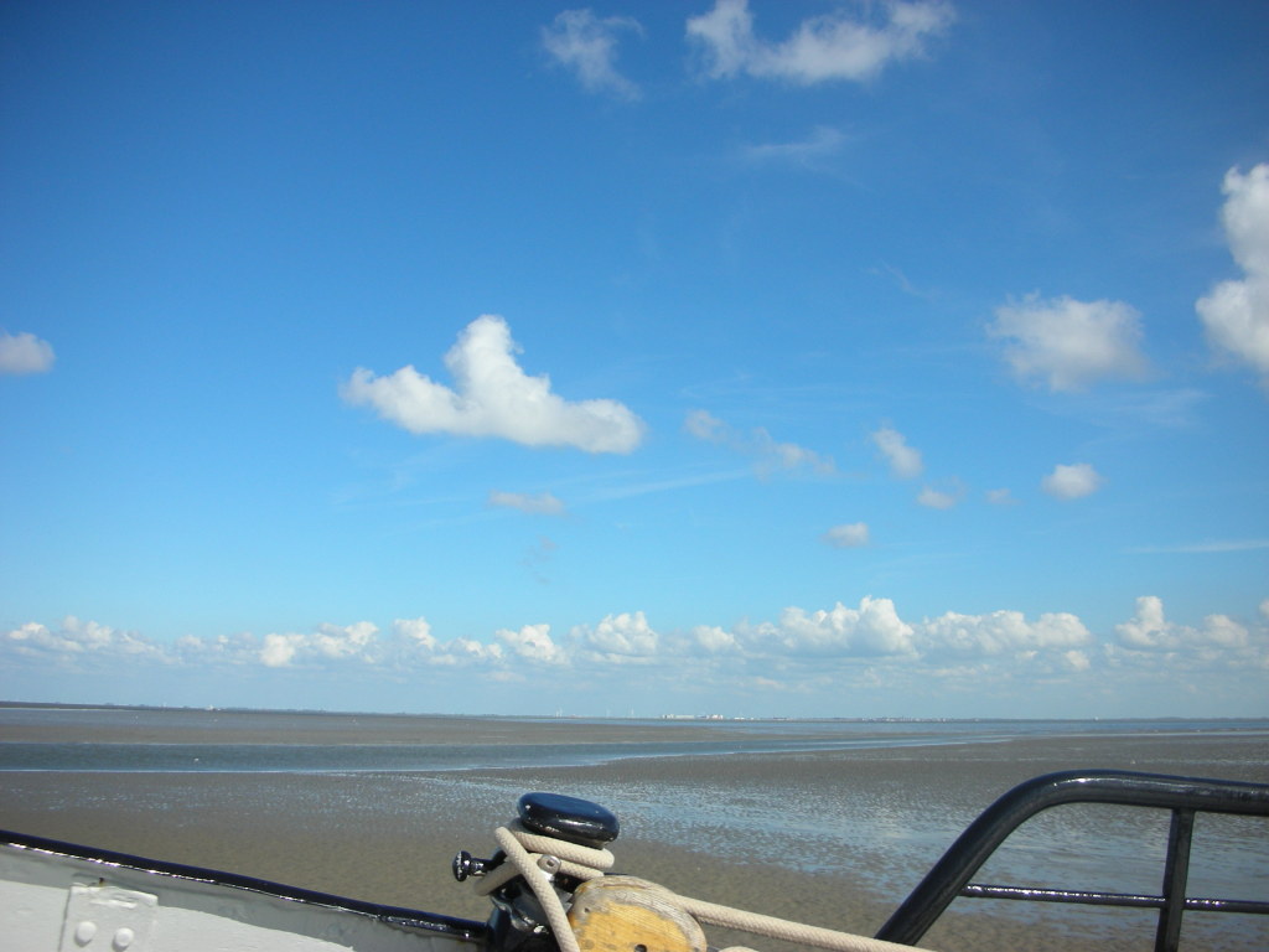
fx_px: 1283
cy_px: 476
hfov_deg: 52.6
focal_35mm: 35
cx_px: 634
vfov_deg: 40.7
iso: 50
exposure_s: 1/112
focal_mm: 5.8
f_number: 8.5
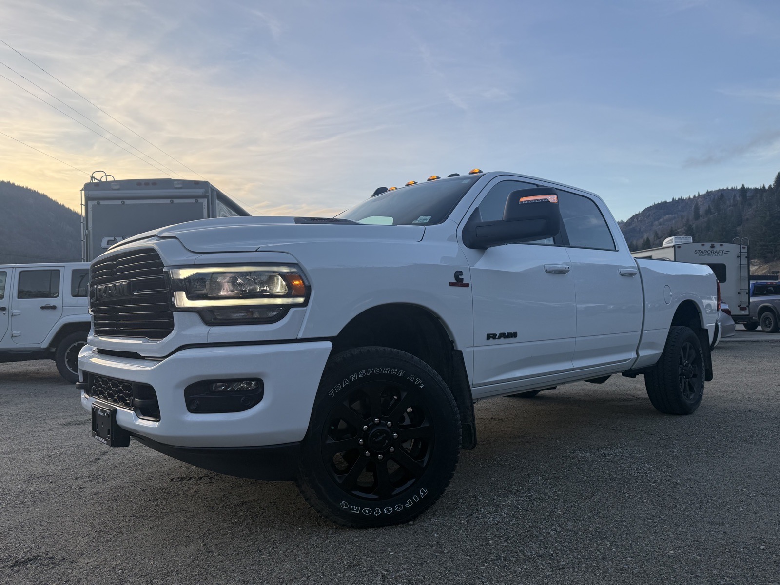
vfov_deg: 56.8
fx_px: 541
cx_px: 390
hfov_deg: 71.6
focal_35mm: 24
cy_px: 292
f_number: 1.78
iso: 80
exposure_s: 1/788
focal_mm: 6.76
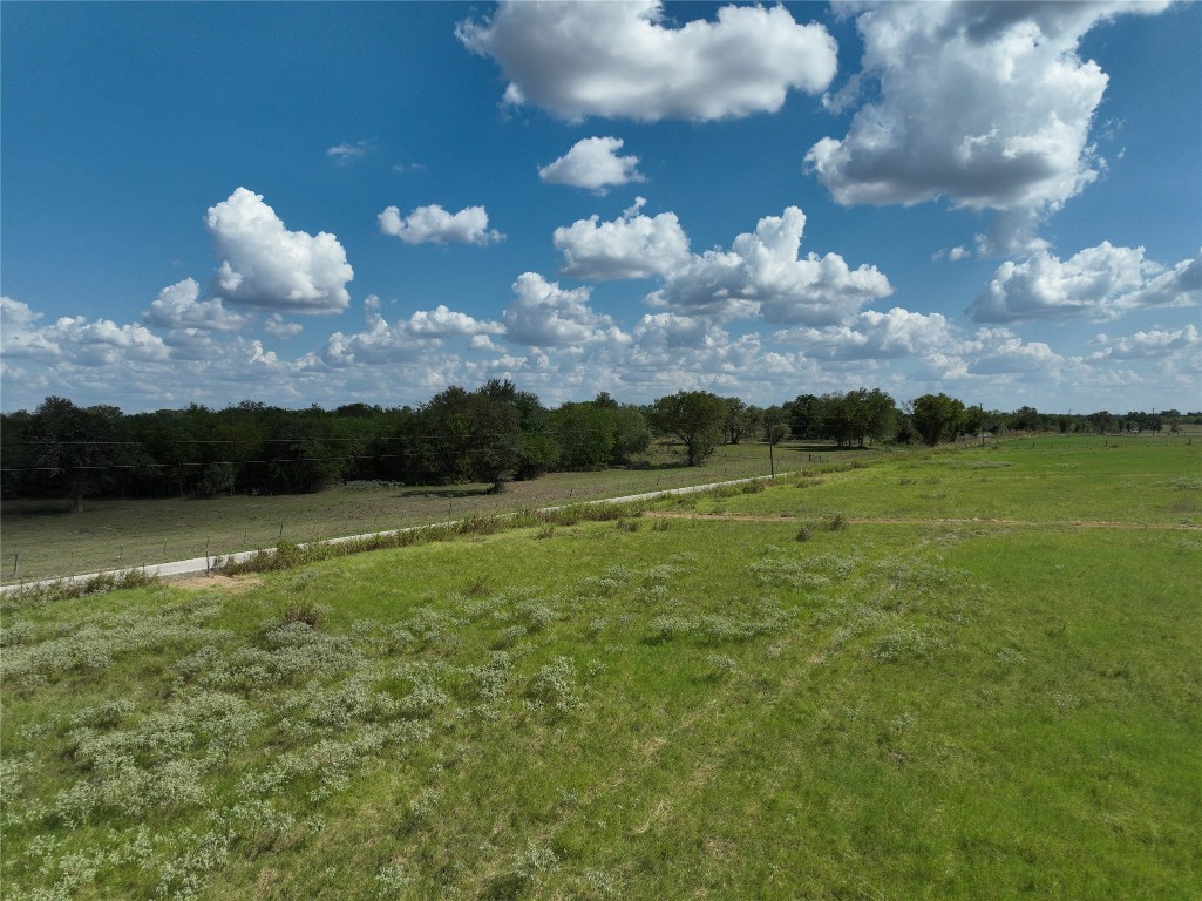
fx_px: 833
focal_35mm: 24
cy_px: 450
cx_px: 601
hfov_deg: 71.6
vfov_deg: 56.8
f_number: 2.8
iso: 100
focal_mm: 12.29
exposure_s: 1/4000
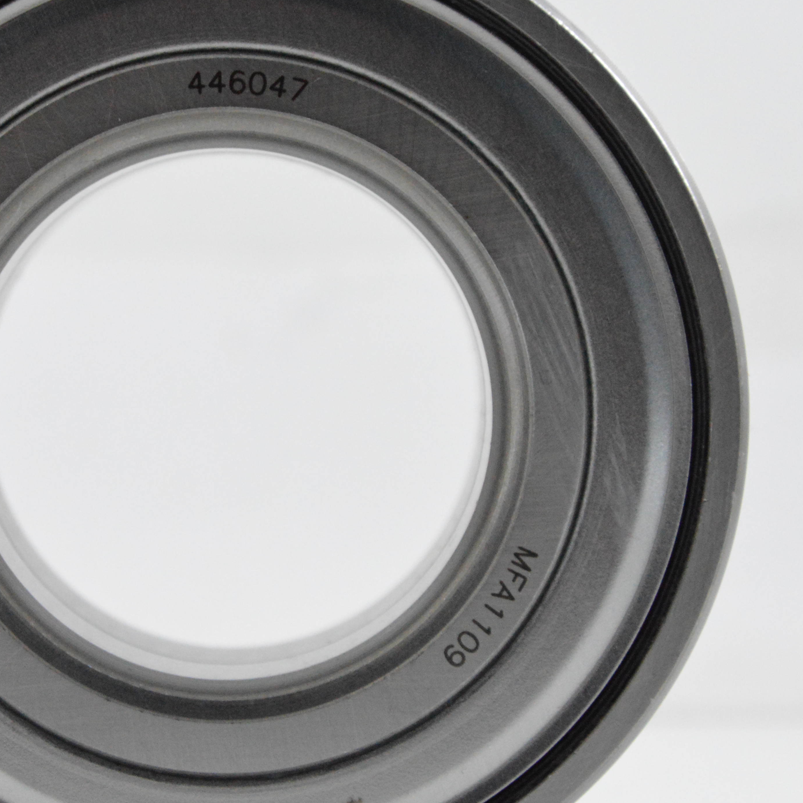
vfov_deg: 8.5
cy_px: 406
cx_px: 228
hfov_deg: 8.4
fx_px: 5431
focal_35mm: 207
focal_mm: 75
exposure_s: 1/100
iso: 3200
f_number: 8
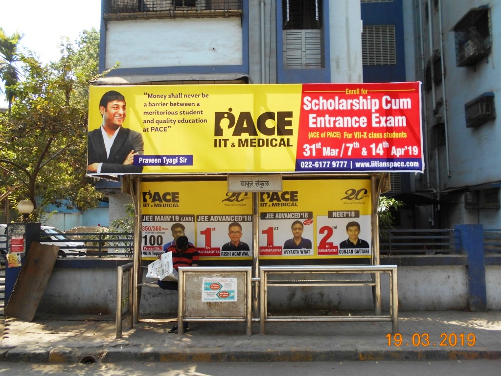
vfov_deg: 53.1
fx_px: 376
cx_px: 250
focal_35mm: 26
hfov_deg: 67.3
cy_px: 188
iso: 80
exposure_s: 1/250
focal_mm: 4.6
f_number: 3.2
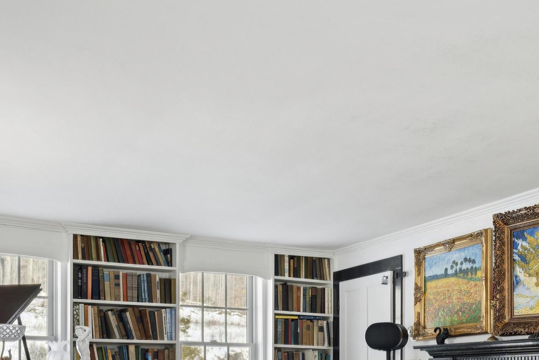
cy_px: 403
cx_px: 325
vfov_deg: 25.0
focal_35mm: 50
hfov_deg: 39.4
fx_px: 749
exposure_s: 1/13
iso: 500
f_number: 10
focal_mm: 21
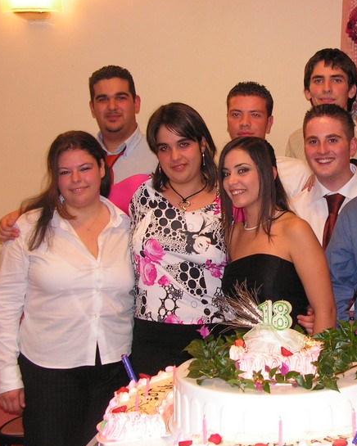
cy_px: 225
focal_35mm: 63
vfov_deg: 30.0
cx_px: 317
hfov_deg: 23.6
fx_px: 832
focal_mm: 7.4
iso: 200
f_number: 3.2
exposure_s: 1/40
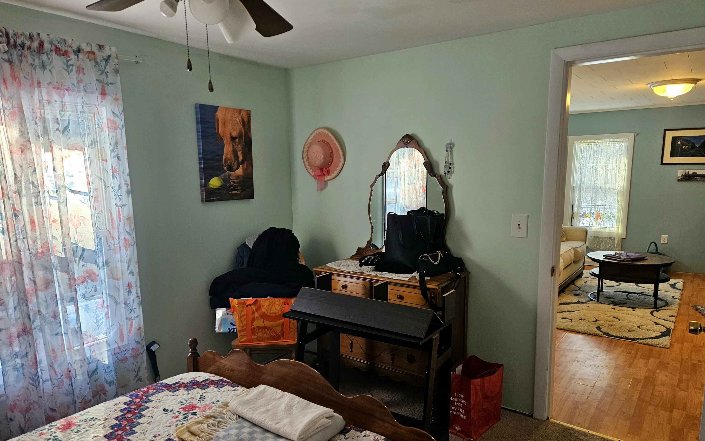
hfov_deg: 72.6
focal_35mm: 25
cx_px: 354
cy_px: 245
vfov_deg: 49.2
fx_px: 480
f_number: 1.8
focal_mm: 5.4
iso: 250
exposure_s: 1/172
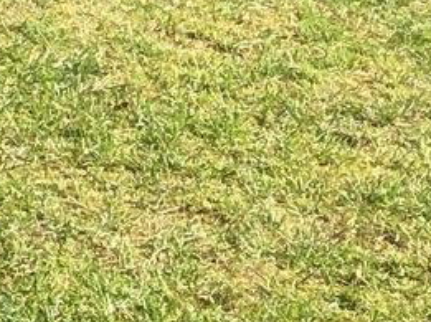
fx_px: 2735
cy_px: -665
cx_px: -844
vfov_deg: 6.2
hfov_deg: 7.8
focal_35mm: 220
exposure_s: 1/695
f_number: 1.8
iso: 20
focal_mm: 3.99
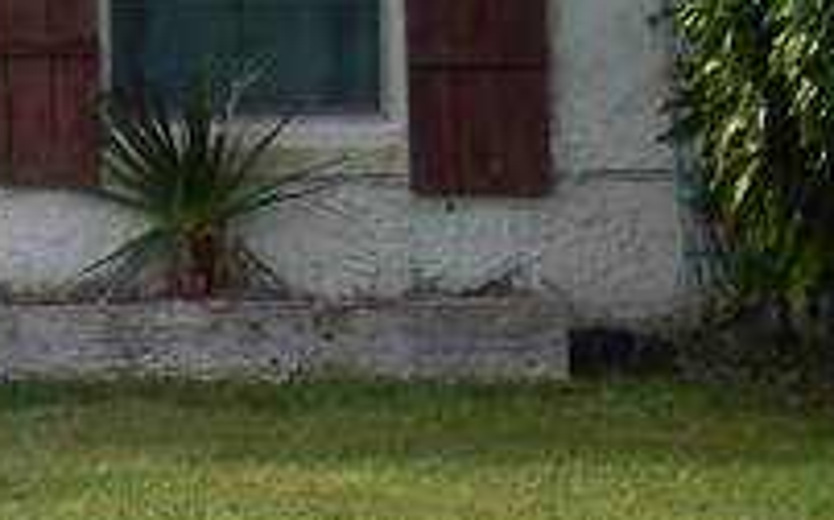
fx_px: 4884
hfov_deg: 9.5
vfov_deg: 6.1
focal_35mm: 215
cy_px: 120
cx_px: -384
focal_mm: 5.7
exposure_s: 1/800
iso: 125
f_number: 3.8
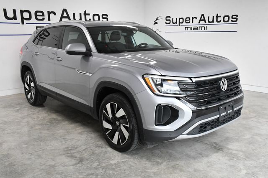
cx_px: 134
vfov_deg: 38.8
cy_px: 89
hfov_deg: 55.8
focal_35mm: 34
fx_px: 253
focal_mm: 23
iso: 2500
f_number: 9
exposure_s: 1/320
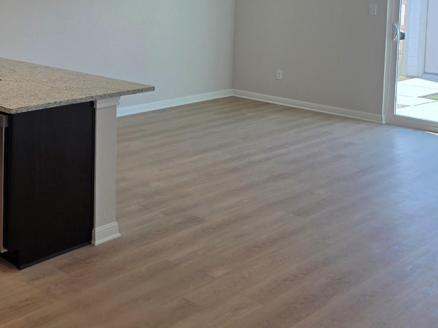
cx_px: 81
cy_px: 35
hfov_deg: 35.5
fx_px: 658
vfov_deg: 27.1
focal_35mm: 52
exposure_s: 1/120
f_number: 1.7
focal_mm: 6.25
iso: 25
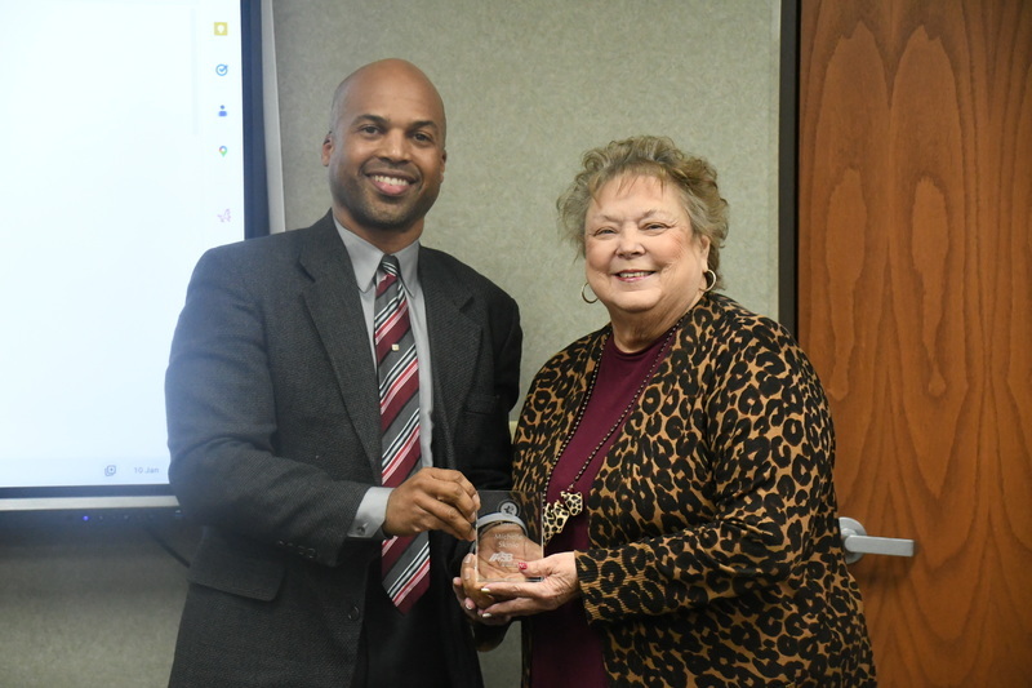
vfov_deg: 12.2
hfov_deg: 18.3
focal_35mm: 112
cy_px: 344
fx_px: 3210
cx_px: 516
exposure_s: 1/400
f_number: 5
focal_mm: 75
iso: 6400
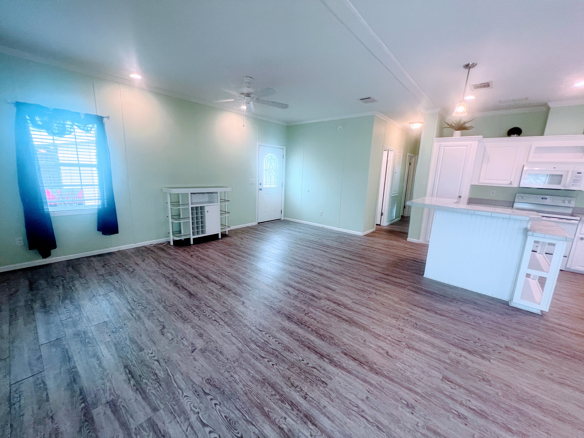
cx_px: 292
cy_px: 219
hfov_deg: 106.2
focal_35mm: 13
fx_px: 219
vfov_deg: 89.9
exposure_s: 1/120
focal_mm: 1.57
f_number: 1.8
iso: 125
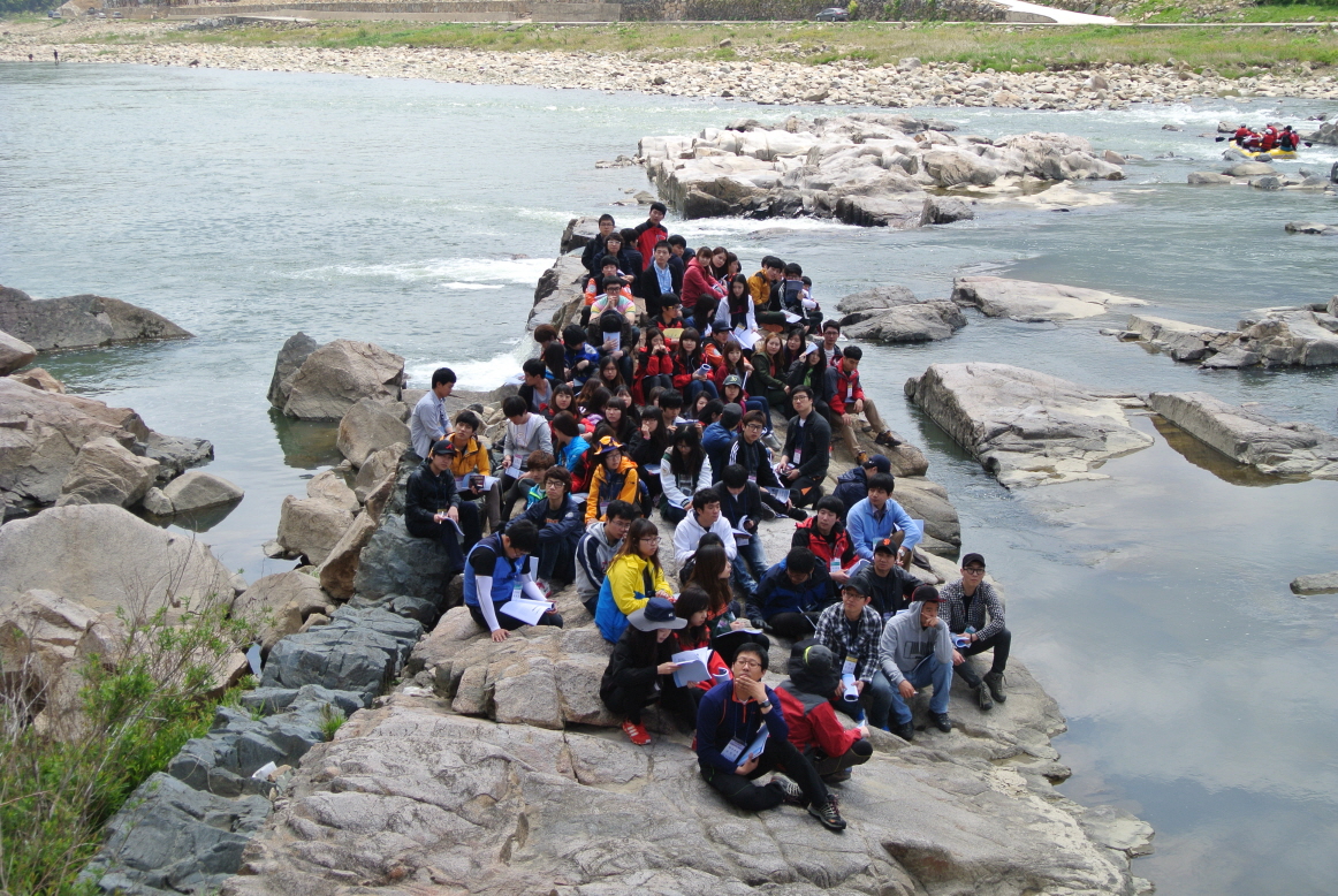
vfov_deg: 27.6
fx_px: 1823
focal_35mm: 49
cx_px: 669
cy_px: 448
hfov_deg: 40.3
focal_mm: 18.2
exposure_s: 1/500
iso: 100
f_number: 4.5
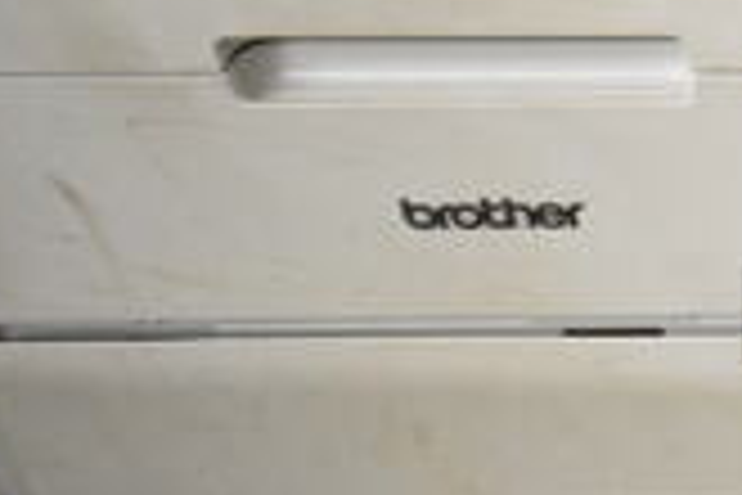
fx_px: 2061
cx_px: 1246
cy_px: 126
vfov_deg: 13.6
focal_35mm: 100
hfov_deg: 17.4
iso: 2000
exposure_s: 1/30
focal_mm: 18
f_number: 3.5
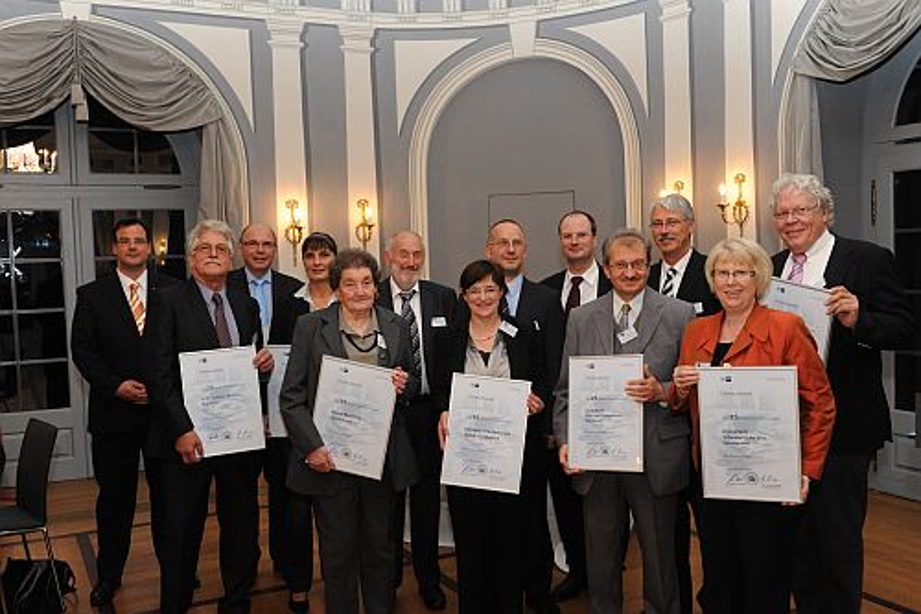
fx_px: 972
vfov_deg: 35.0
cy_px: 307
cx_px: 460
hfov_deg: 50.7
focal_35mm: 38
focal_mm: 38
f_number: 6.3
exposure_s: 1/160
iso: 3200
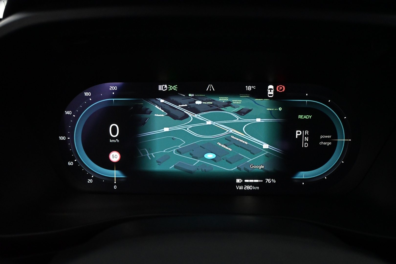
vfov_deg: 43.6
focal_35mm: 30
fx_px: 330
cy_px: 132
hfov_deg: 61.9
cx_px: 198
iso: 3600
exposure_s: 1/60
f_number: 3.8
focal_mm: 20
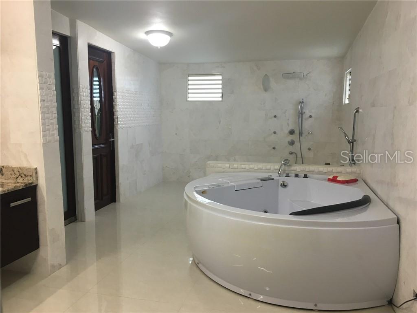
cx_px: 208
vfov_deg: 48.2
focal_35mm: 29
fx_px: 349
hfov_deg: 61.7
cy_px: 156
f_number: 2.2
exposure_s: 1/30
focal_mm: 4.15
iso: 64
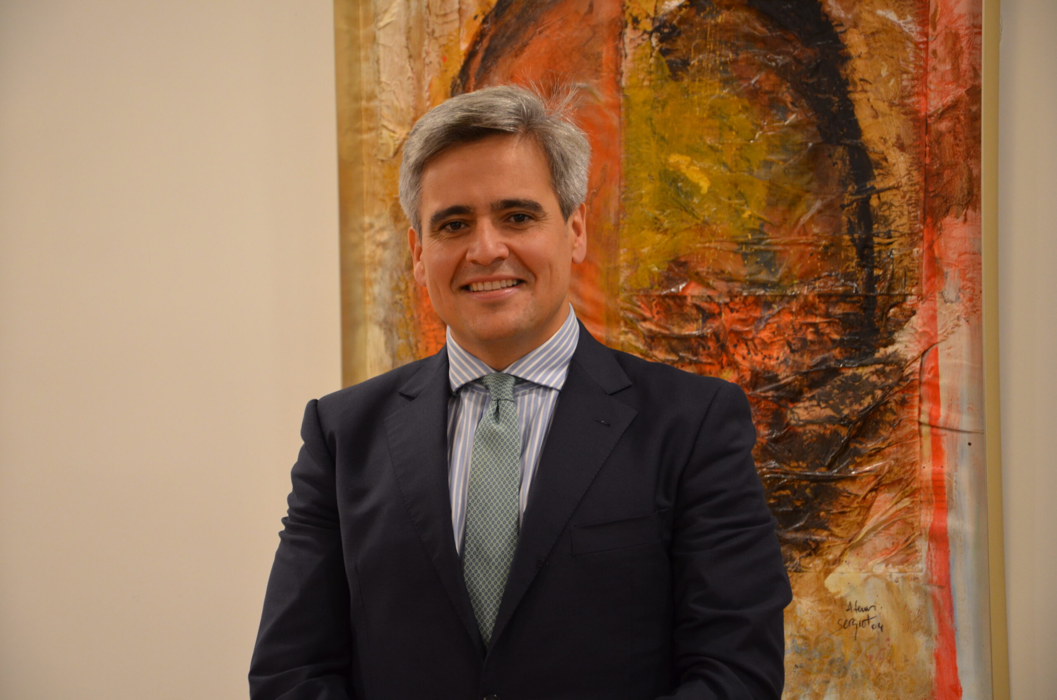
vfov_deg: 13.8
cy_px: 350
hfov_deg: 20.7
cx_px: 528
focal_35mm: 99
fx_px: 2901
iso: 800
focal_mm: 66
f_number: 5.3
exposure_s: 1/30
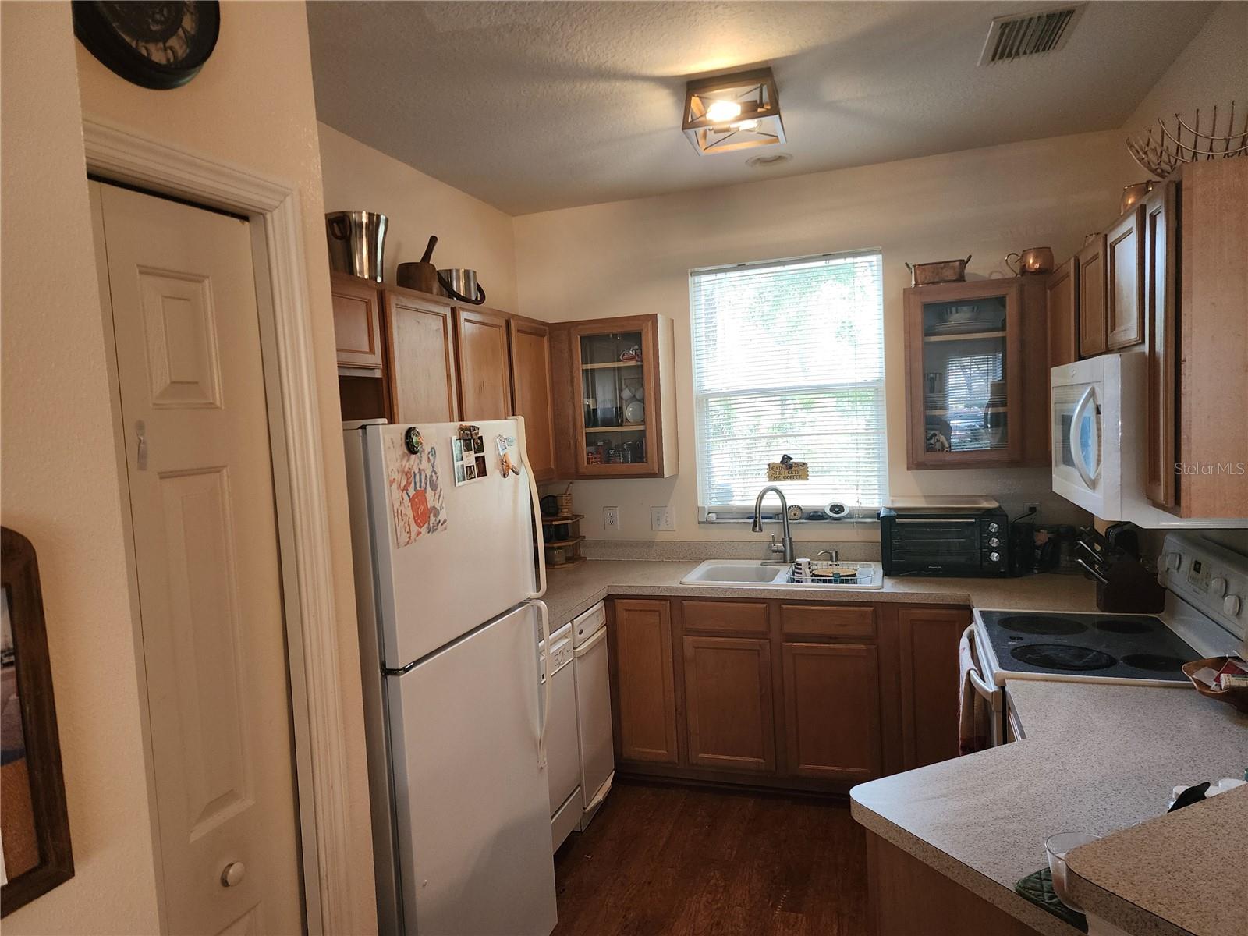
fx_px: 829
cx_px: 624
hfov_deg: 73.9
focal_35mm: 23
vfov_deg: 58.9
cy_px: 468
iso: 160
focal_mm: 6.4
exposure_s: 1/120
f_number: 1.8
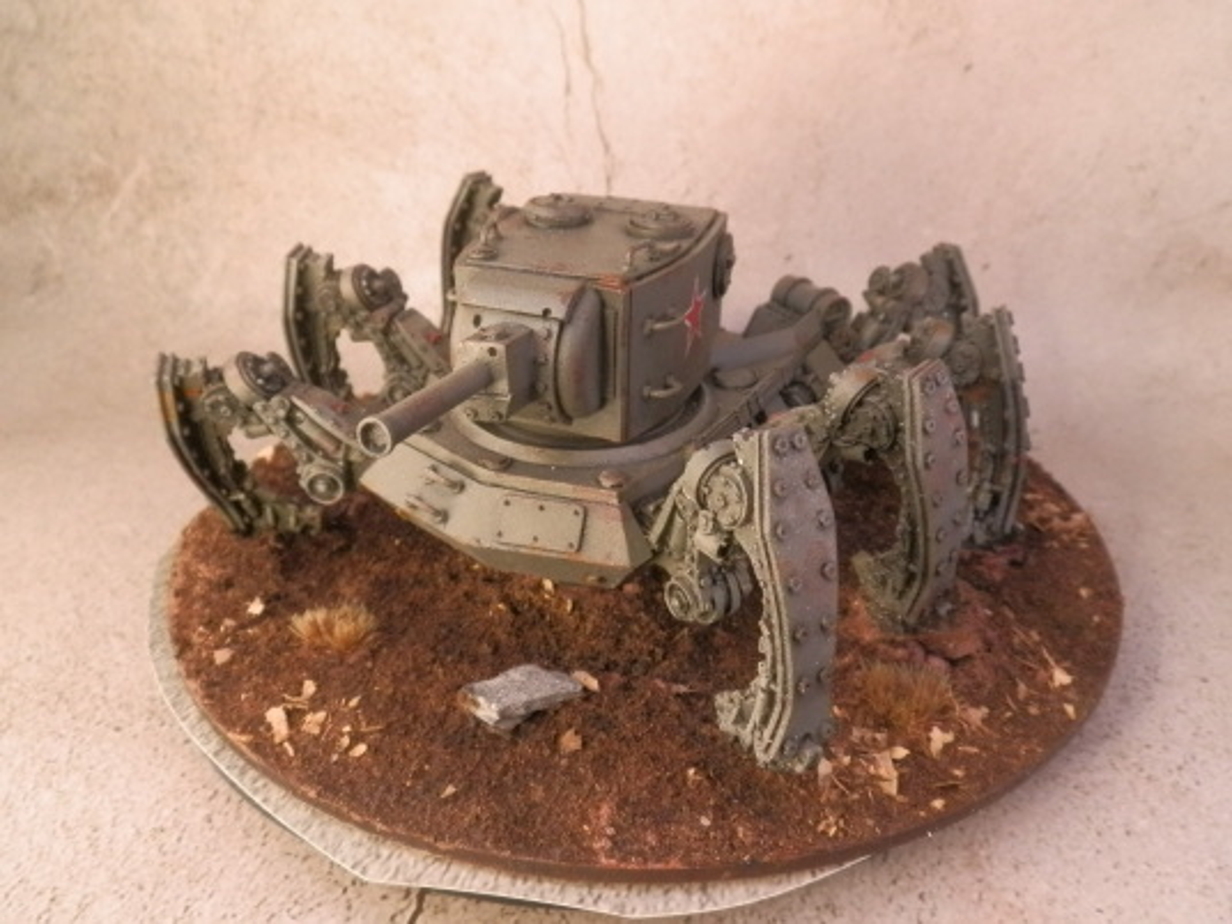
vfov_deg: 49.7
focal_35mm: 28
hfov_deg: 63.4
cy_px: 462
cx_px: 616
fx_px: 997
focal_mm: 5
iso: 400
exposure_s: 1/80
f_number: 3.1
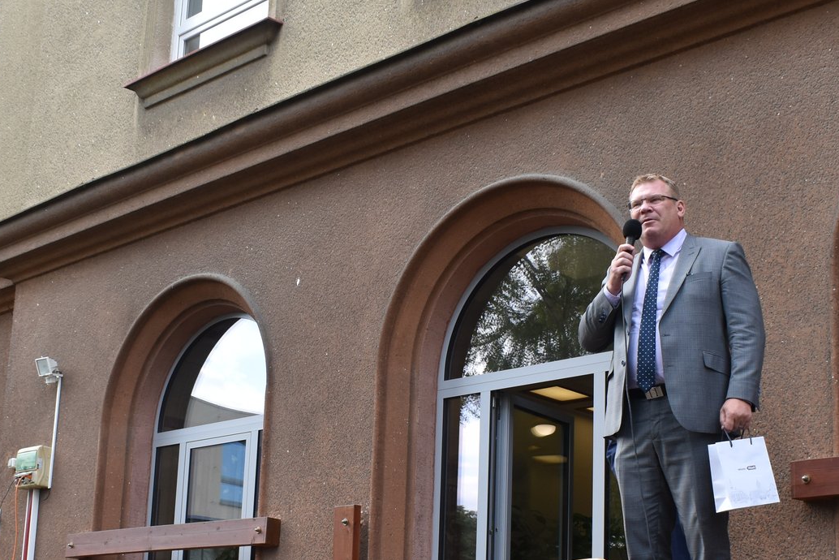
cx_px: 359
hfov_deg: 34.4
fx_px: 1352
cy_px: 396
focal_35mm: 58
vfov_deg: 23.2
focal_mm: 20
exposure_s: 1/160
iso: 400
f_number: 6.3
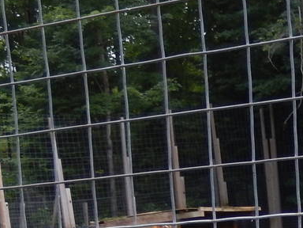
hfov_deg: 12.3
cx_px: 511
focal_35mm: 150
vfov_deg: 9.7
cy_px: 324
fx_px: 1313
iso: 125
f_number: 4
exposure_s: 1/320
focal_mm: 6.5
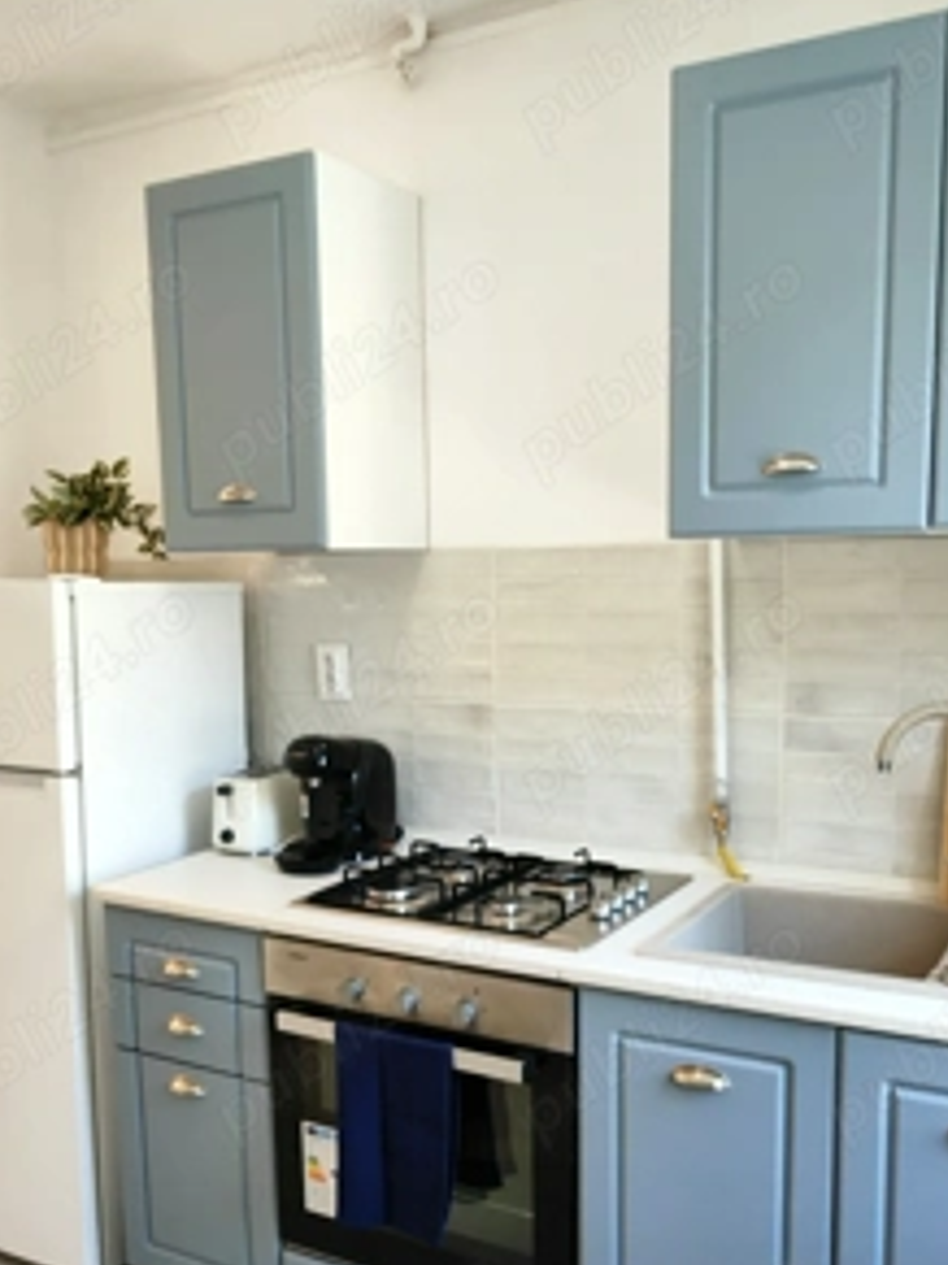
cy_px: 769
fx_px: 1206
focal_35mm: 33
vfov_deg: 54.9
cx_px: 509
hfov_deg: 42.9
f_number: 2.2
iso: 320
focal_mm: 2.16
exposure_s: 1/50
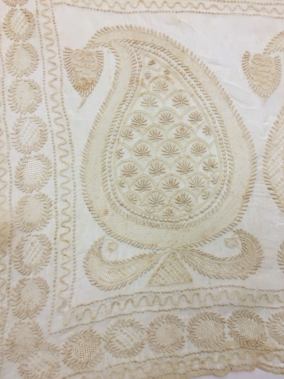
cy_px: 190
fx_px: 317
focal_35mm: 29
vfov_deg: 61.7
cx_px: 142
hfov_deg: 48.2
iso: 40
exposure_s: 1/120
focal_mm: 4.15
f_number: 2.2
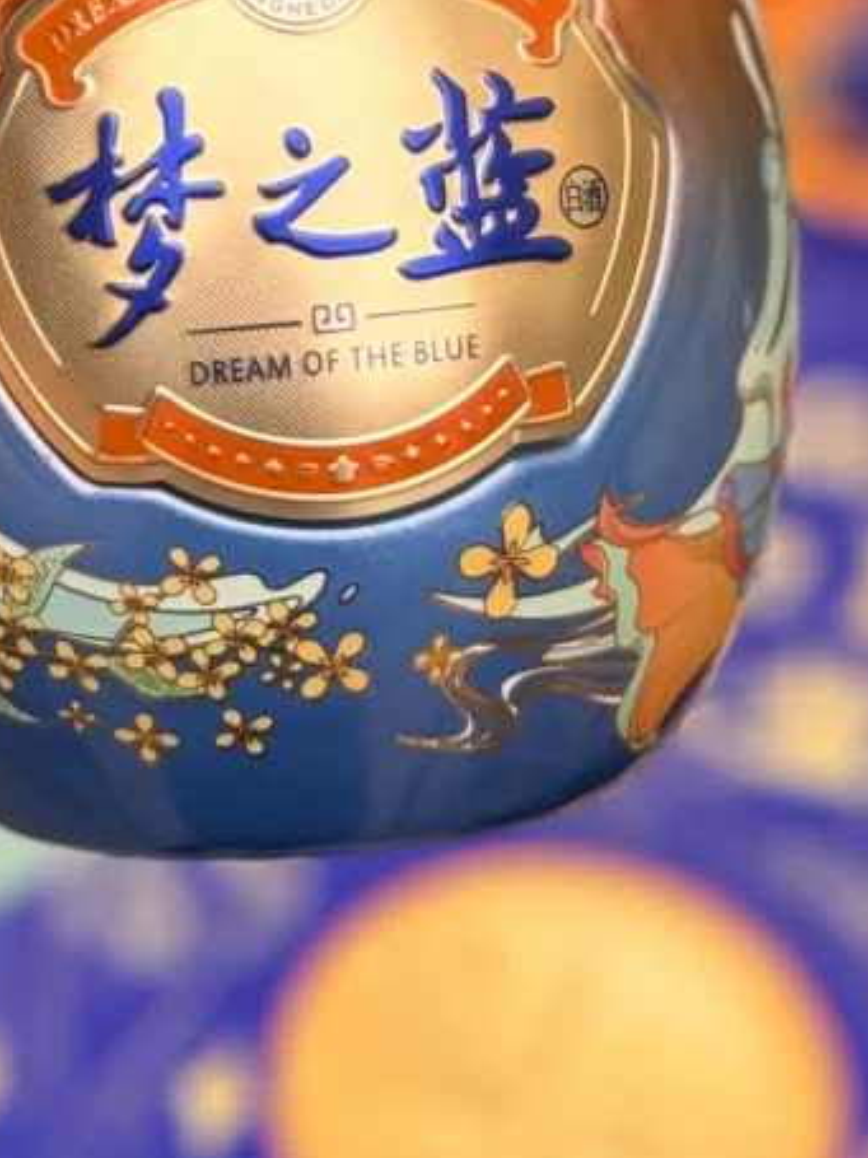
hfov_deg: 9.8
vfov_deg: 12.3
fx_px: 5084
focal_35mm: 152
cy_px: -616
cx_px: 369
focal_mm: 6.76
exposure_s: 1/558
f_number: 1.78
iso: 64
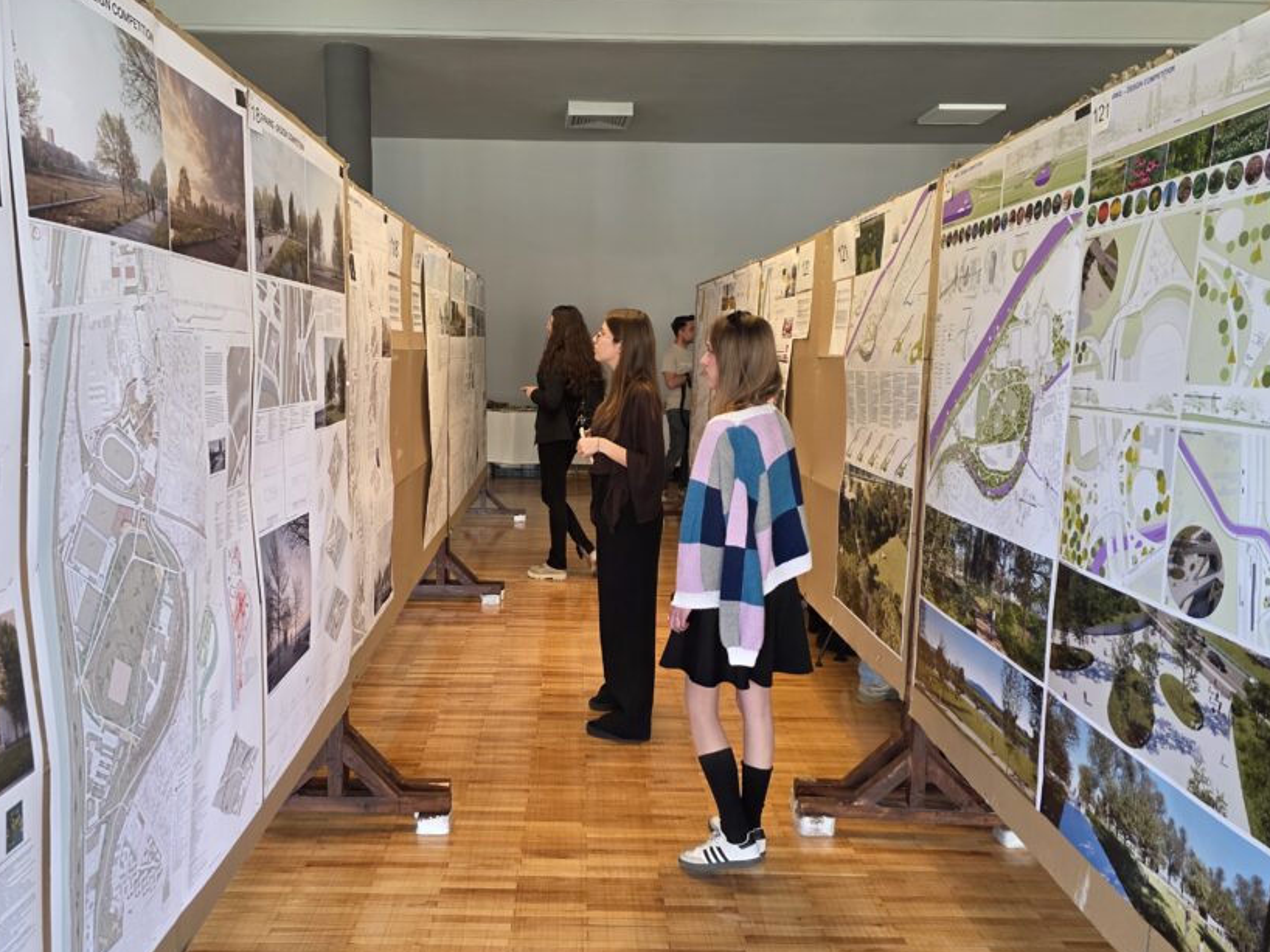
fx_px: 990
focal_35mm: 27
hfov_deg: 65.2
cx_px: 578
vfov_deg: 51.3
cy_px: 477
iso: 160
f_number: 1.7
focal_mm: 6.3
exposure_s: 1/100
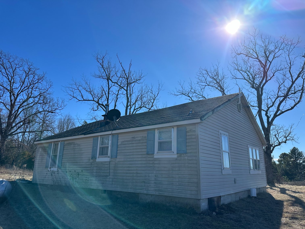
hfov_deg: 71.6
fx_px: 211
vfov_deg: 56.8
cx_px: 152
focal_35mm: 24
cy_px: 114
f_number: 1.78
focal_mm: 6.86
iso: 80
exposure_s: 1/5848
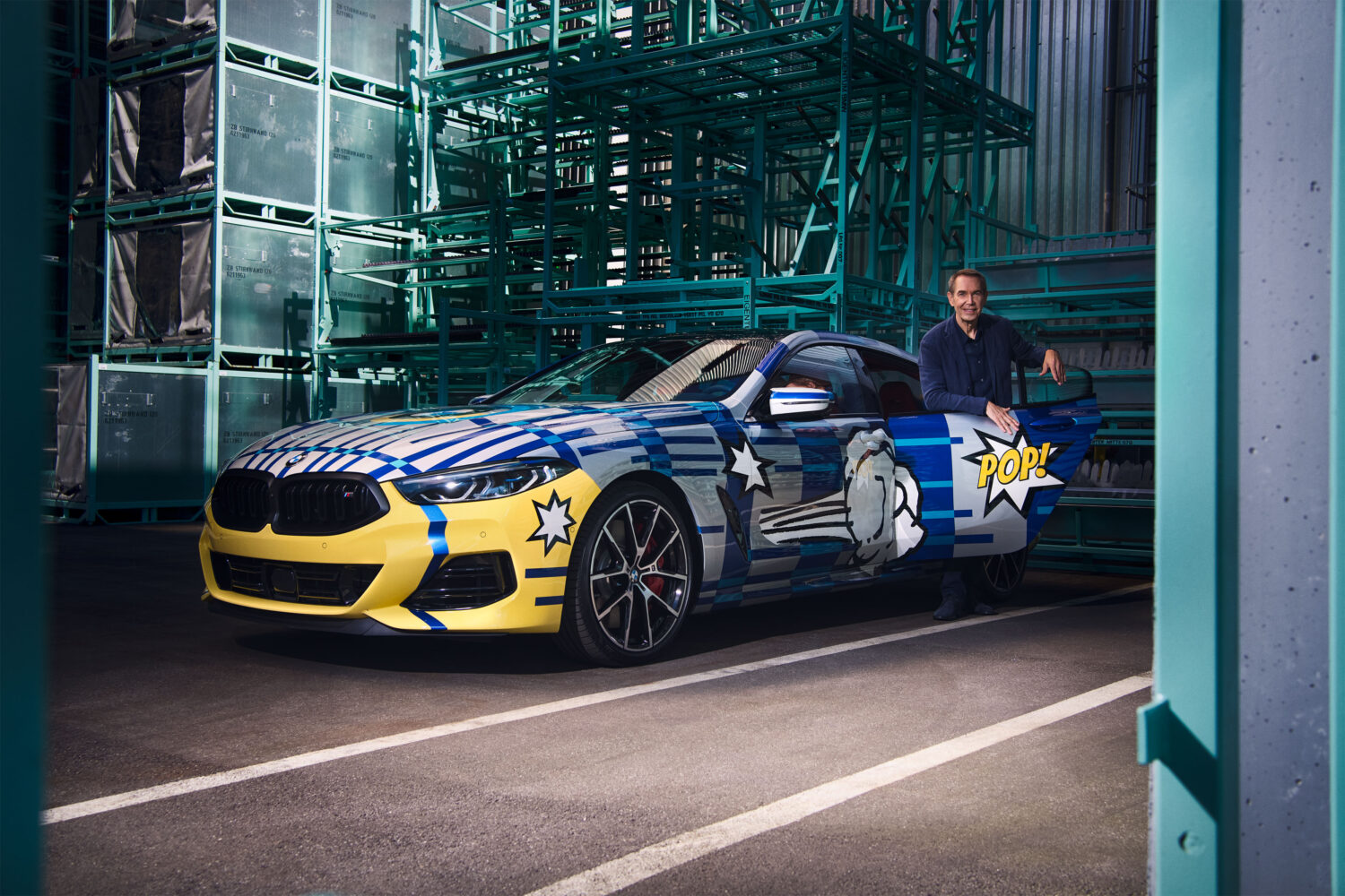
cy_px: 448
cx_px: 672
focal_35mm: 35
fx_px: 1308
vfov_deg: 37.9
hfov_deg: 54.4
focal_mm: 35
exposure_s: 1/320
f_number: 5.6
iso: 400
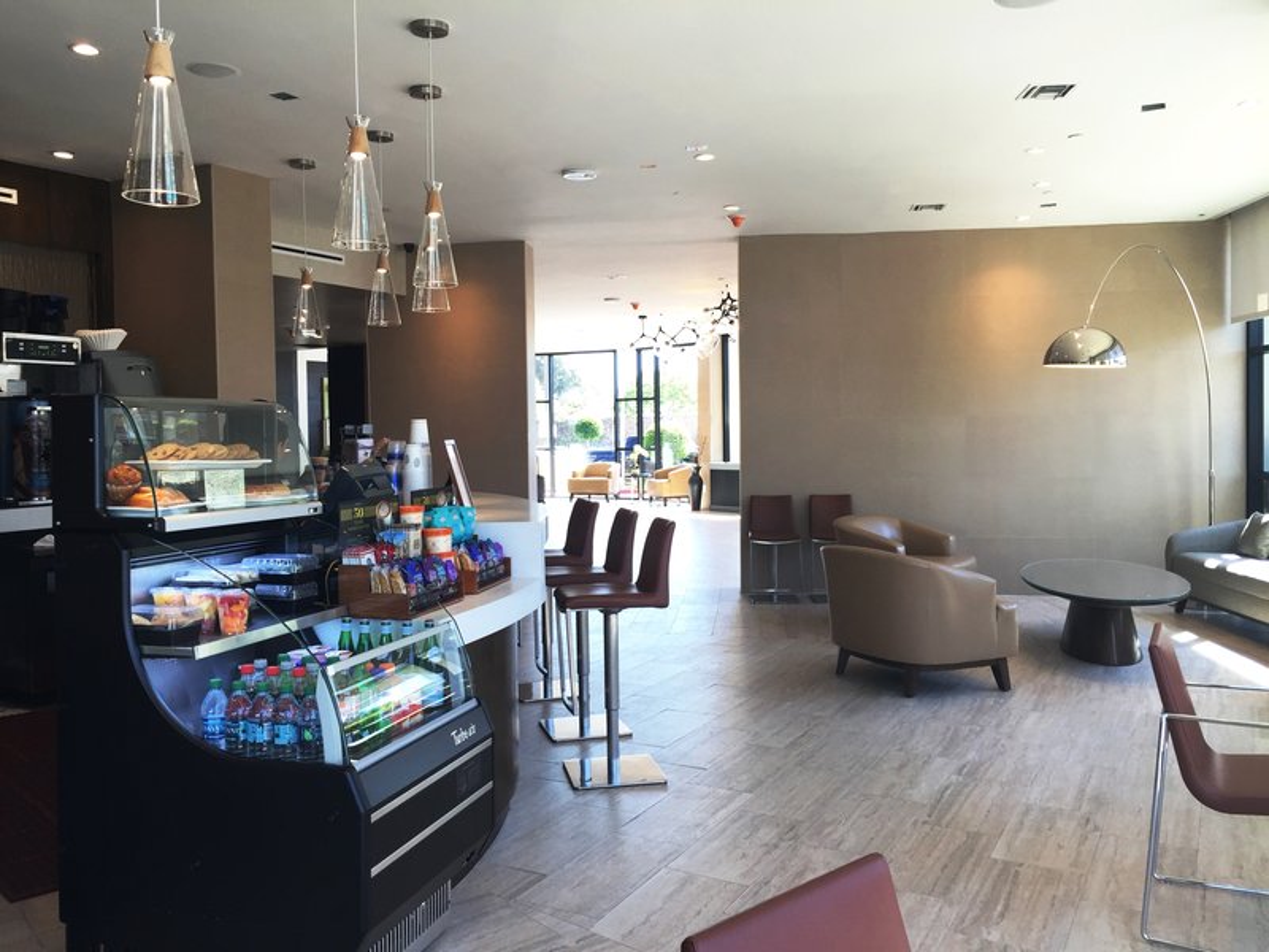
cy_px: 476
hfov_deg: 61.7
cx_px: 634
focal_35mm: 29
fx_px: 1063
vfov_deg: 48.2
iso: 40
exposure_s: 1/120
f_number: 2.2
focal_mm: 4.15
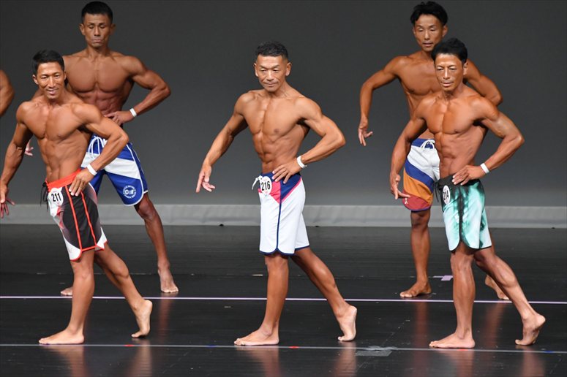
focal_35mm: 345
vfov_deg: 4.0
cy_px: 188
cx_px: 284
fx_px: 5431
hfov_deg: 6.0
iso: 4000
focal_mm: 230
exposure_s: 1/400
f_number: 5.6
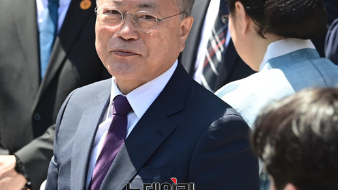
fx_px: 2670
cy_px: 74
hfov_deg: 7.2
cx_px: 158
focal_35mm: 298
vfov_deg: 4.1
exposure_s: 1/500
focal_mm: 230
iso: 800
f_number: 8
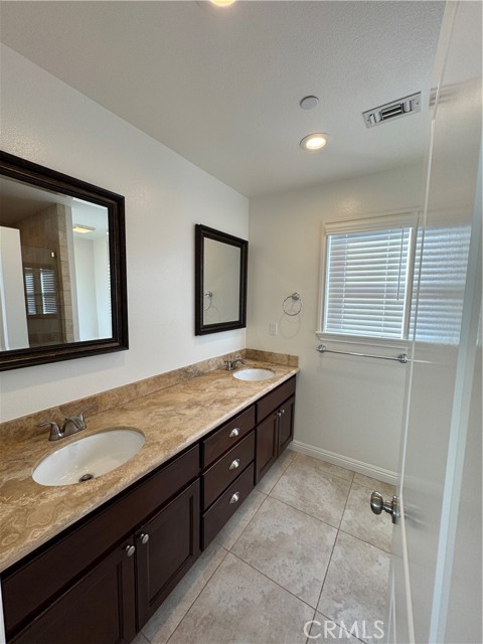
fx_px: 260
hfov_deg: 85.7
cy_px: 322
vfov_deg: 102.1
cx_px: 242
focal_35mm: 14
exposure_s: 1/120
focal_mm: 2.22
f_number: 2.2
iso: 64
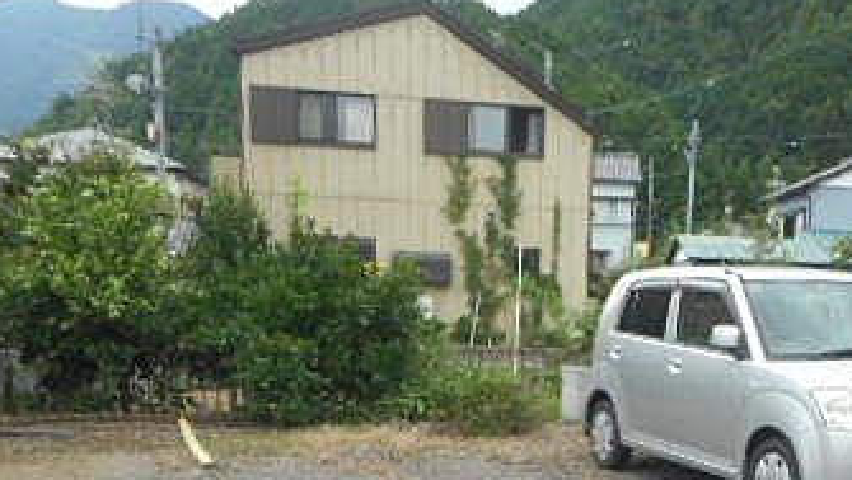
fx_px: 1176
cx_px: 582
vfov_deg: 21.6
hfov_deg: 39.3
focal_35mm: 52
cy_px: 561
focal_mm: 4.5
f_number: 3.7
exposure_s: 1/250
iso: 160
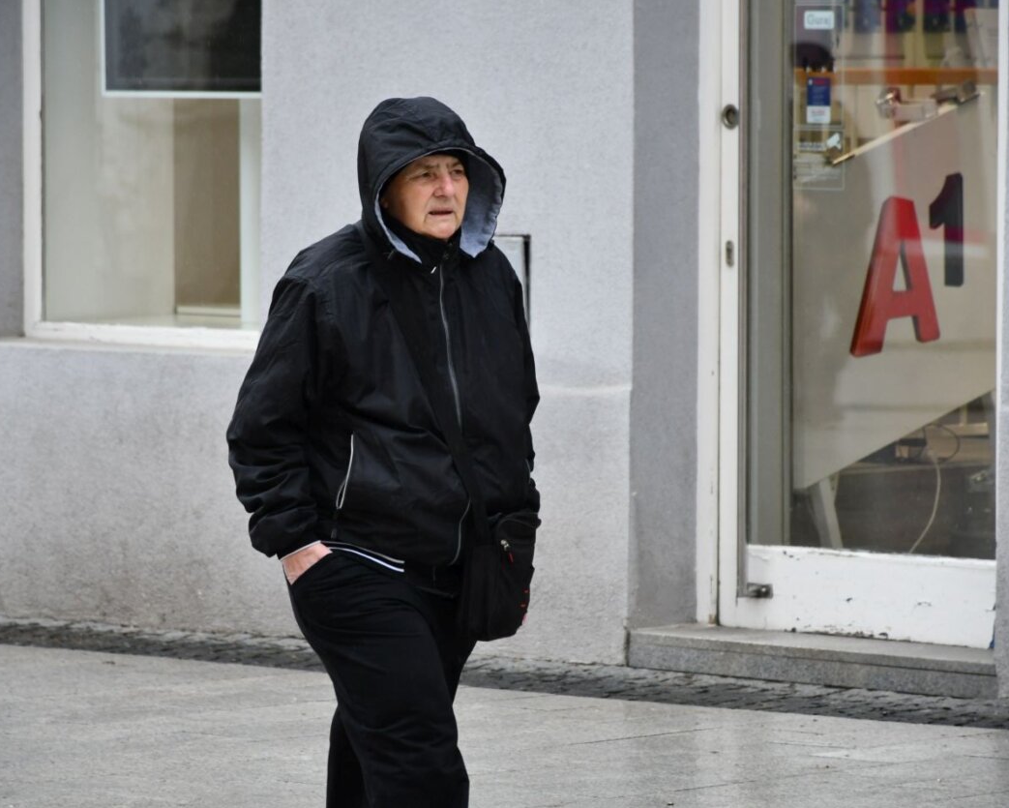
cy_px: 404
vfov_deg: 6.5
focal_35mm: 238
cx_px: 474
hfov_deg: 8.1
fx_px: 7109
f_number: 5.6
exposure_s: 1/320
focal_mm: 140
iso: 800
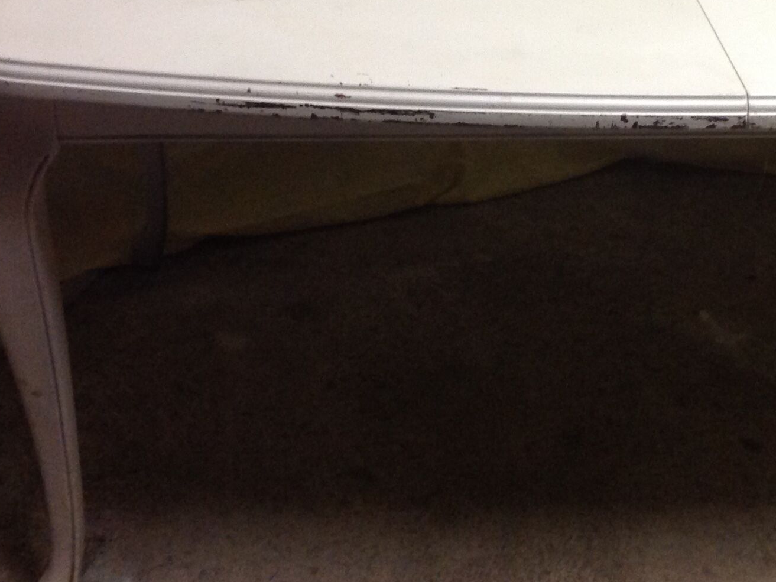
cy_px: 129
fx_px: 1547
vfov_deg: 21.1
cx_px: 606
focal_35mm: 69
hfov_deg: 27.7
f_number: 2.4
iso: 200
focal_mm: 4.28
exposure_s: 1/17
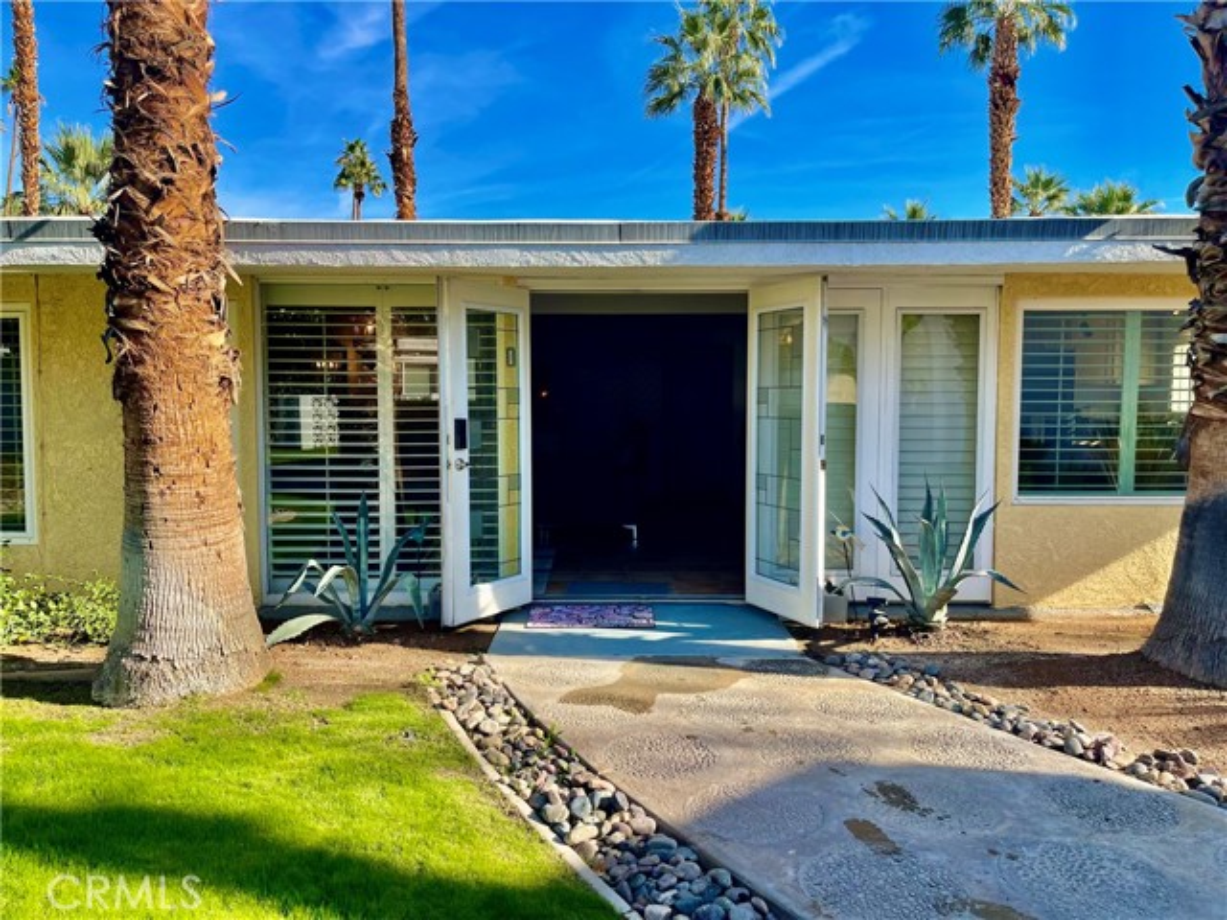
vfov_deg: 54.9
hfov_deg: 69.4
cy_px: 460
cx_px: 614
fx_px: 886
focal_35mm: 25
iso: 32
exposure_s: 1/1294
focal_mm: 5.1
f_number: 1.6
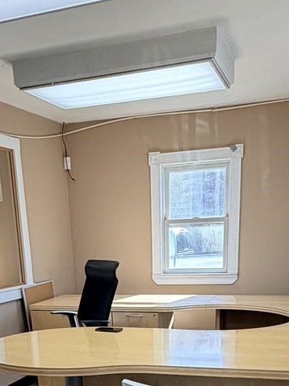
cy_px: 410
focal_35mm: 45
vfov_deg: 36.5
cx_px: 132
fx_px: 501
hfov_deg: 32.1
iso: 64
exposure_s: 1/120
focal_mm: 2.22
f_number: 2.2
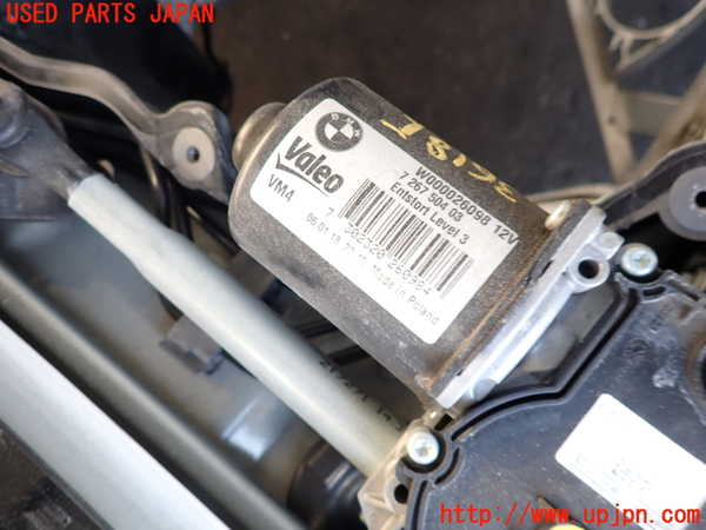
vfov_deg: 54.9
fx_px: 510
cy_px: 265
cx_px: 353
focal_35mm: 25
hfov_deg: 69.4
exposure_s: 1/60
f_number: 2
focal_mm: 4.5
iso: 160
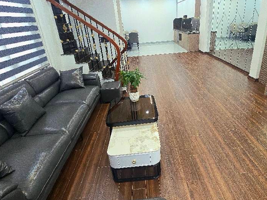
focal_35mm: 19
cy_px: 75
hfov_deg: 84.1
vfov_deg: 67.6
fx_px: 146
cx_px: 154
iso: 80
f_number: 2.2
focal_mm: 2.2
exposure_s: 1/50
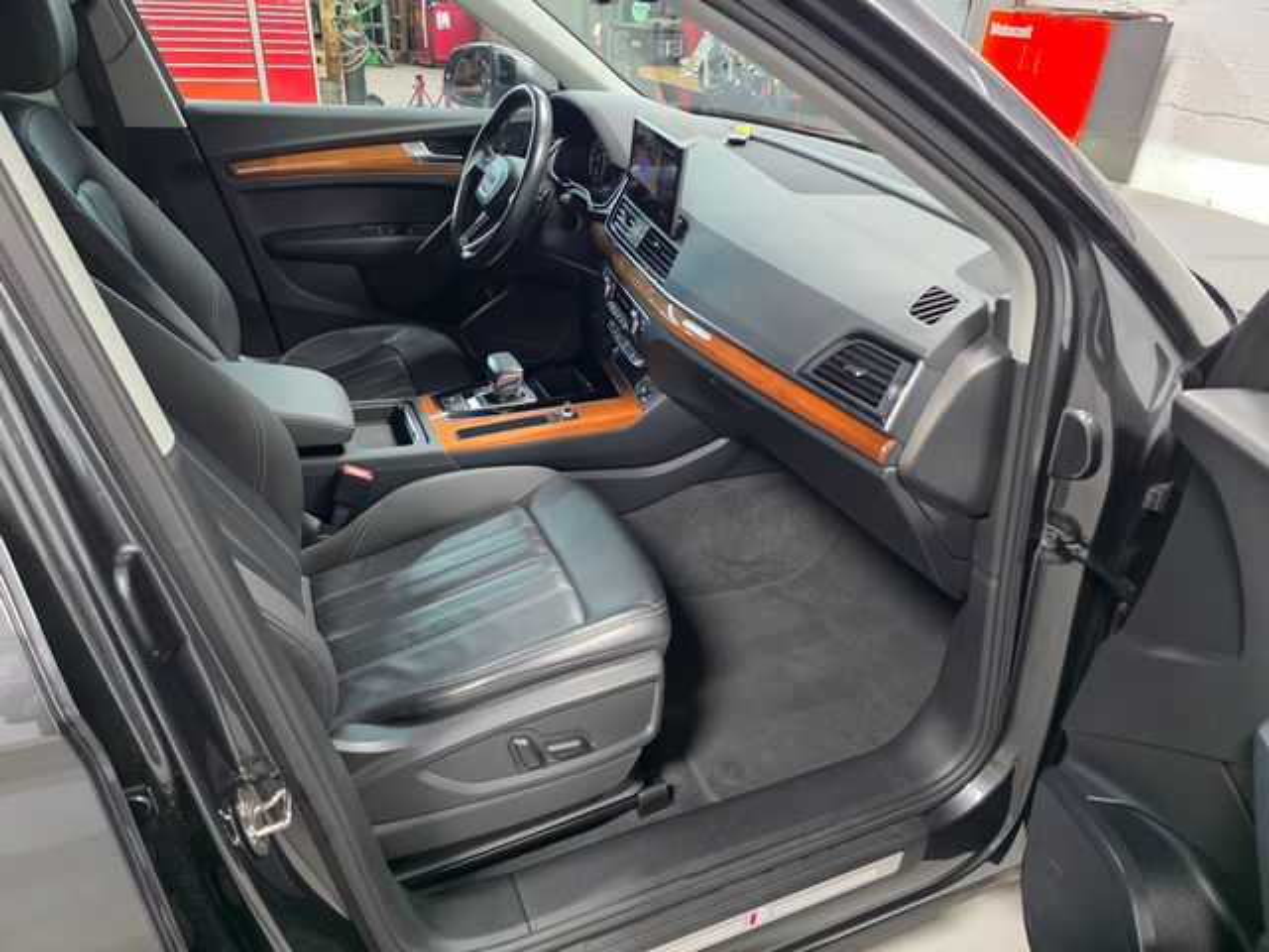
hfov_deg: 73.9
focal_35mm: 23
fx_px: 843
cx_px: 634
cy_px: 476
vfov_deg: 58.9
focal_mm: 6.3
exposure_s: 1/120
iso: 800
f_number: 1.7
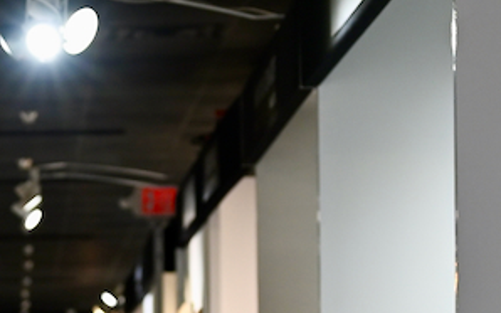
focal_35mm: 274
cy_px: 507
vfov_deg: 4.7
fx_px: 3740
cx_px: -66
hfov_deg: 7.6
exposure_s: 1/200
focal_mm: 50
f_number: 2.8
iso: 400
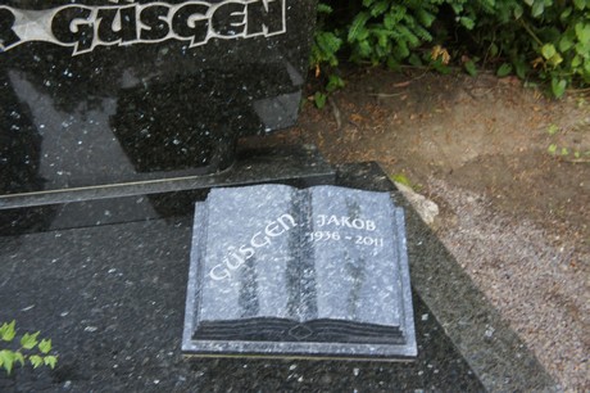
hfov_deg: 36.0
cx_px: 295
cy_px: 196
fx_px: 909
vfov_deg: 24.4
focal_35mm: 56
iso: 500
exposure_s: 1/250
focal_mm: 37
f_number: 5.6
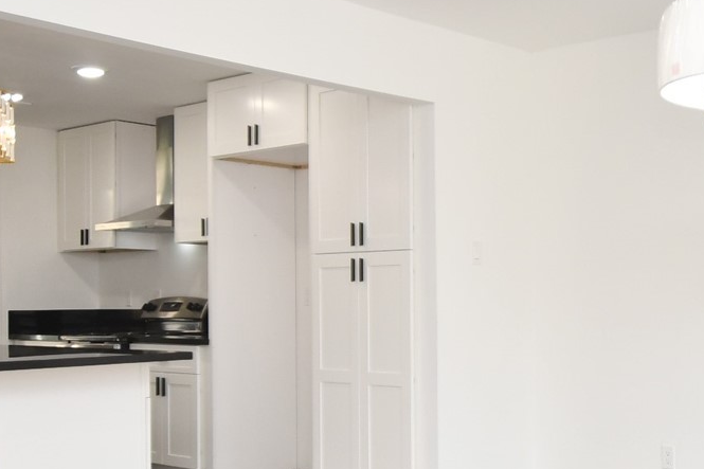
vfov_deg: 27.5
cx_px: 648
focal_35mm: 49
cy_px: 276
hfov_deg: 37.4
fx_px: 958
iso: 250
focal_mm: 10
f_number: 3.5
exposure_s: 1/125
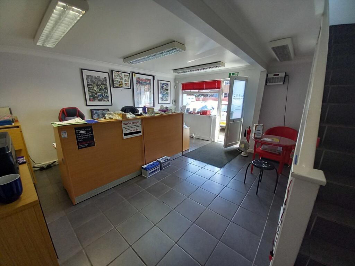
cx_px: 178
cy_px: 133
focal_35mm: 13
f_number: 2.2
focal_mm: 1.13
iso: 80
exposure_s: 1/50
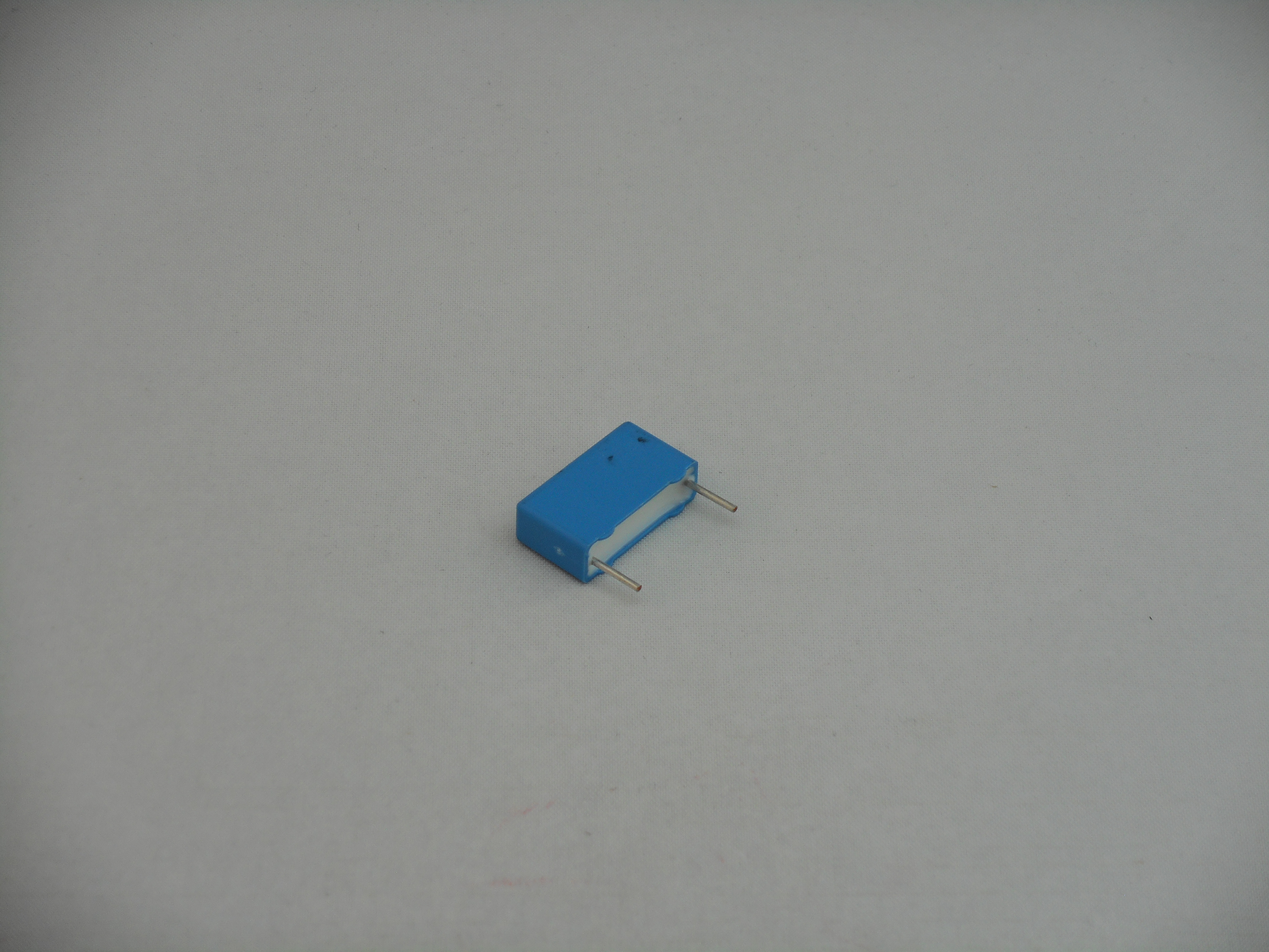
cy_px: 476
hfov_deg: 16.8
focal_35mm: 117
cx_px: 634
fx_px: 4289
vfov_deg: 12.7
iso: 110
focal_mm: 20.9
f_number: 5.9
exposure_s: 1/60
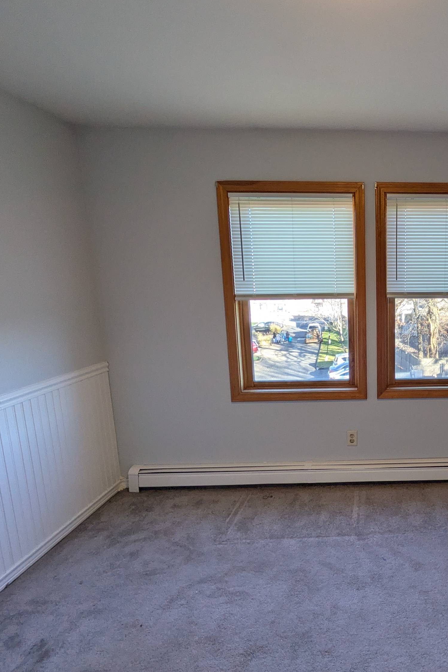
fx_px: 373
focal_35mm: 20
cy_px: 330
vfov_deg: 84.0
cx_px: 393
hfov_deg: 54.9
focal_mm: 1.83
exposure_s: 1/120
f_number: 2.2
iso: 58
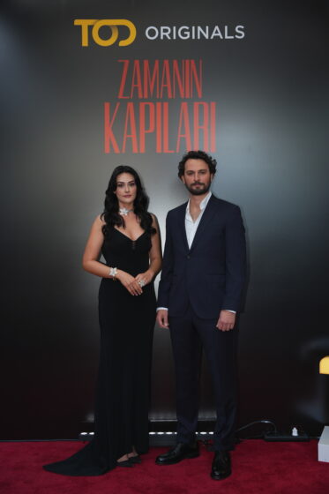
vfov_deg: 45.3
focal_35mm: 43
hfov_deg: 31.0
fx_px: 593
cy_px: 247
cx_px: 164
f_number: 3.2
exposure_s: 1/160
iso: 640
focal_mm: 43.2
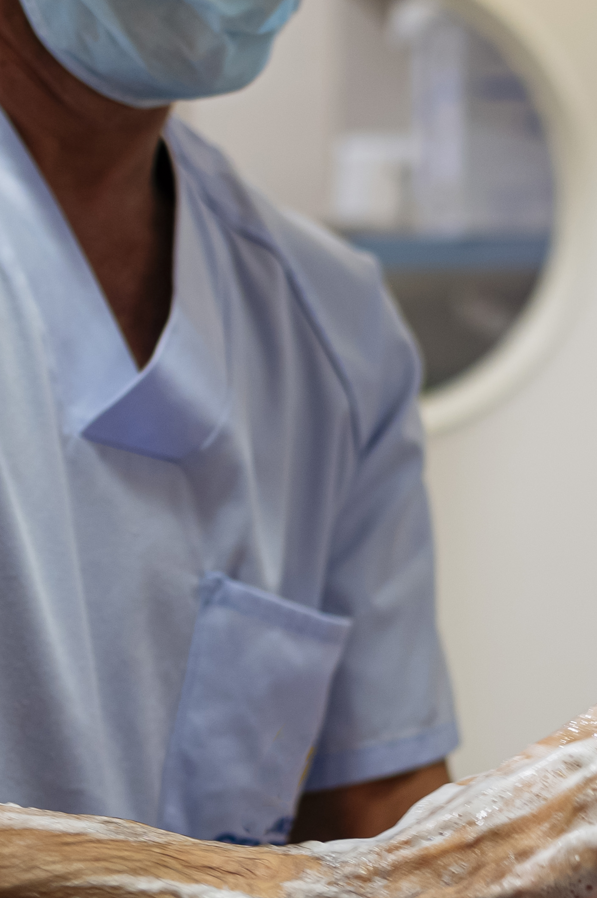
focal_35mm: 100
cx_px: 585
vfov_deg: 20.3
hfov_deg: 13.5
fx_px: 2491
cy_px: 617
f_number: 2.2
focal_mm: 35
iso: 500
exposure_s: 1/160
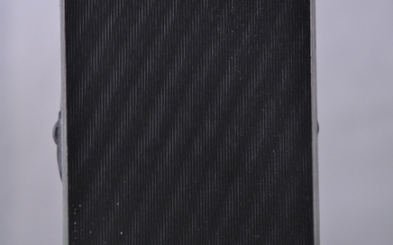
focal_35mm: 166
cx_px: 191
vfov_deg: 7.9
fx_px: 1772
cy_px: 125
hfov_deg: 12.7
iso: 3200
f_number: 9.5
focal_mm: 105
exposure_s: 1/125
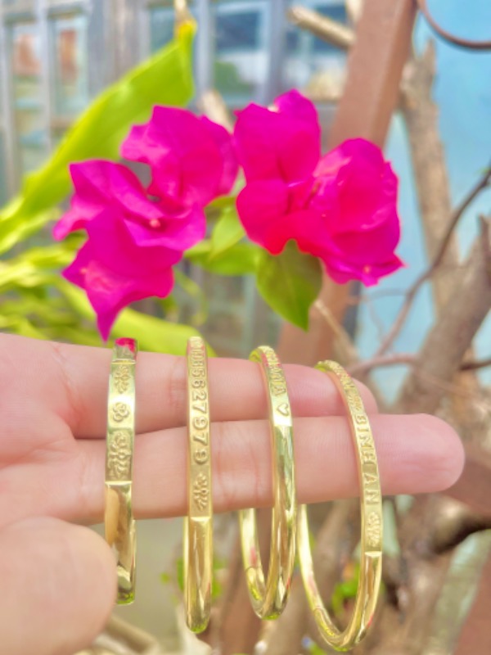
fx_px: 492
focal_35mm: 26
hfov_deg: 53.1
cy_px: 328
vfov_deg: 67.3
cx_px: 246
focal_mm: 5.1
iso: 50
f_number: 1.6
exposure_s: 1/1067
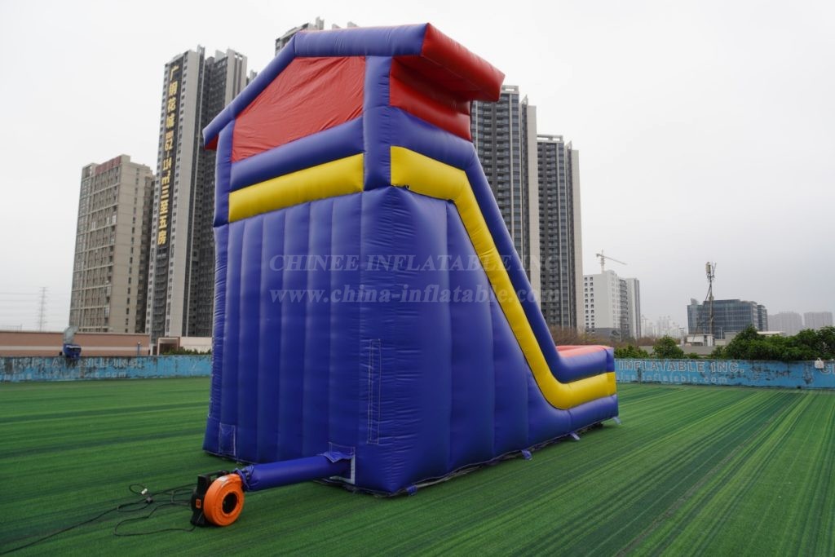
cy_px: 278
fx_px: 557
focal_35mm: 24
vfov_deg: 53.1
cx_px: 418
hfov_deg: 73.7
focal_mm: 16
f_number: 5.6
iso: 100
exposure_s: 1/80
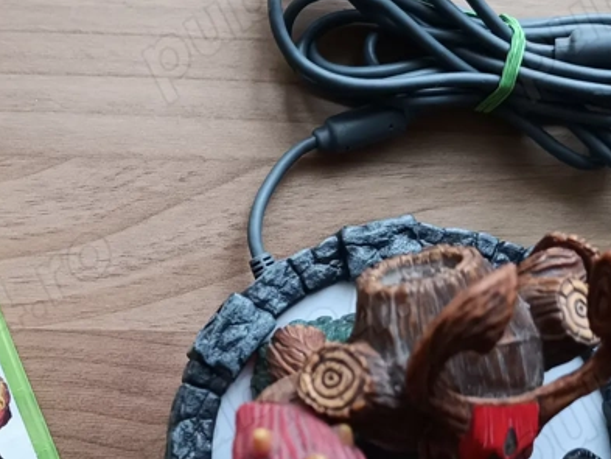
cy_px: 384
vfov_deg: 23.6
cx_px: 124
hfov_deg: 30.9
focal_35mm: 61
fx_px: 1077
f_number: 1.65
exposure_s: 1/50
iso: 912
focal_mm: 6.14
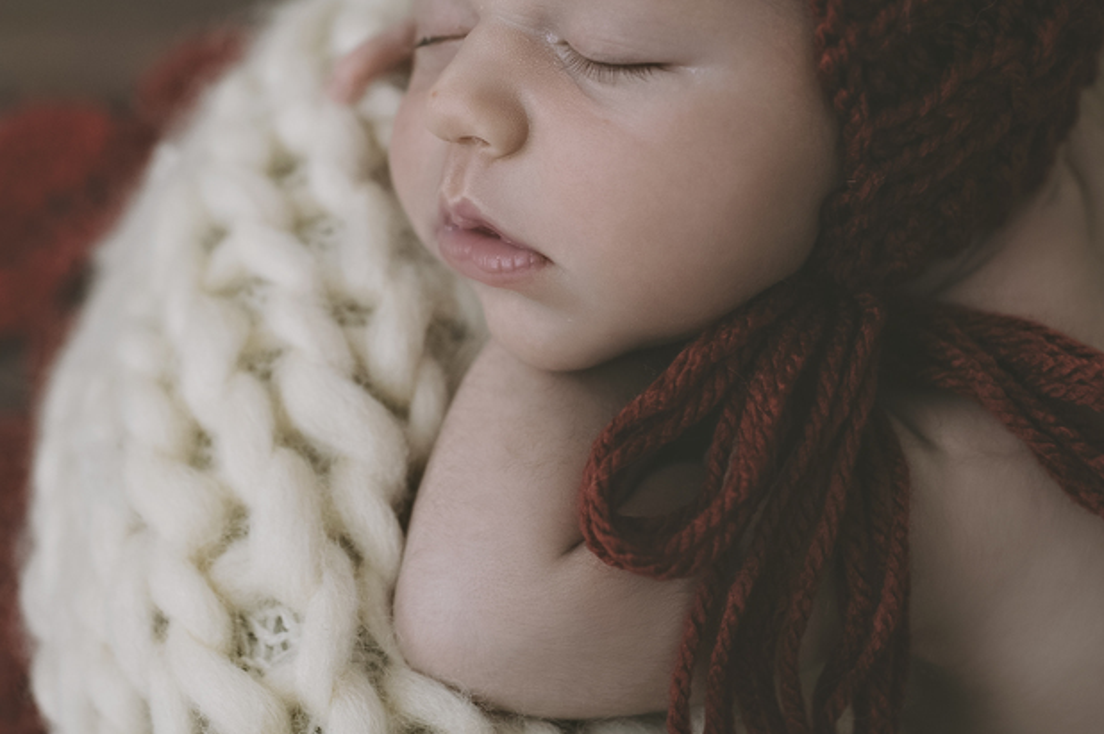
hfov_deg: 29.6
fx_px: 2084
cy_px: 184
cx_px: 486
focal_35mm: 68
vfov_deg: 19.8
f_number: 2.8
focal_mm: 35
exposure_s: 1/200
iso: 200
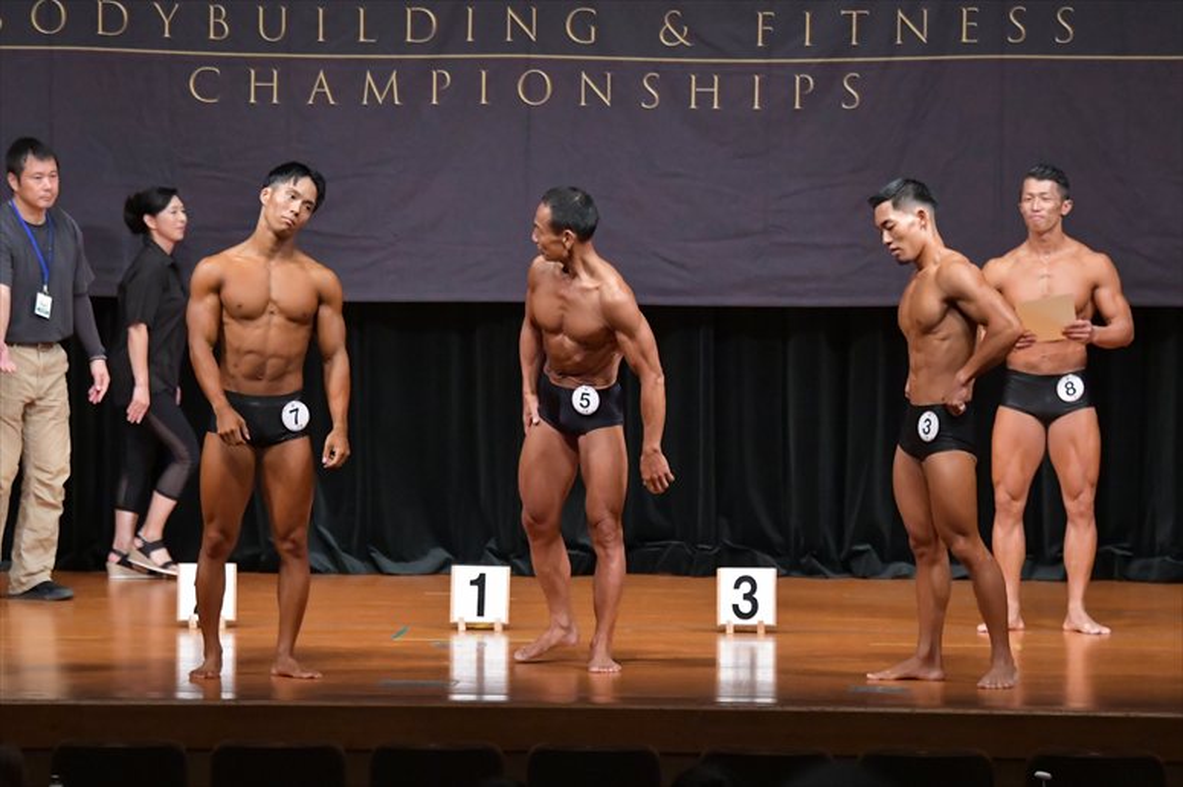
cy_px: 394
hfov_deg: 11.0
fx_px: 6142
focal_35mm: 187
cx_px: 592
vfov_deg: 7.3
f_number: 5.6
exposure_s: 1/400
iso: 6400
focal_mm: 125
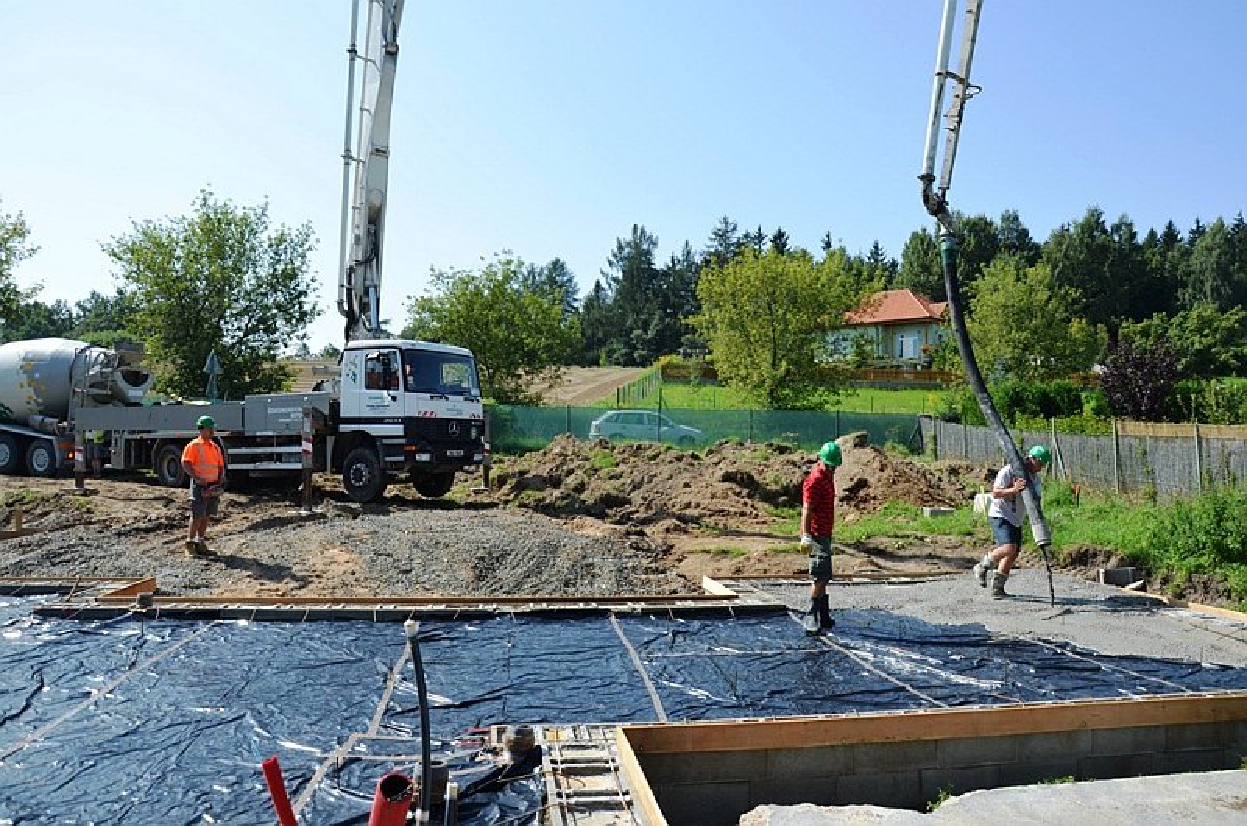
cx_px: 624
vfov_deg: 47.7
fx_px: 933
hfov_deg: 67.5
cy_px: 413
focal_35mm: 27
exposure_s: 1/250
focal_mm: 18
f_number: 8
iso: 125
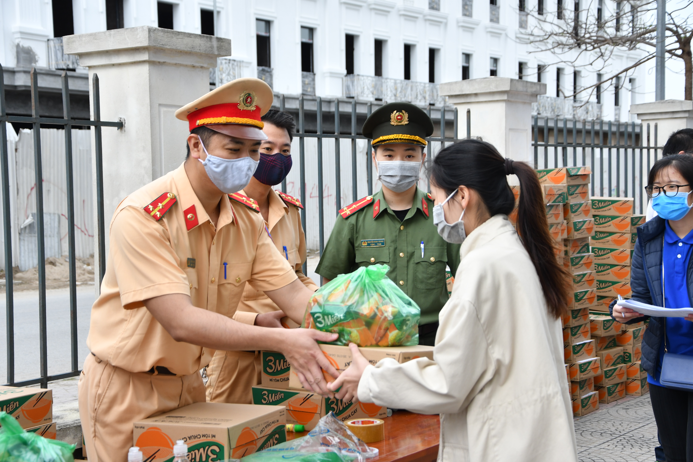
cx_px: 346
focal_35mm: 60
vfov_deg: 22.6
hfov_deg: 33.4
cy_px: 231
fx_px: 1155
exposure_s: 1/200
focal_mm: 40
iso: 320
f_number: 5.6
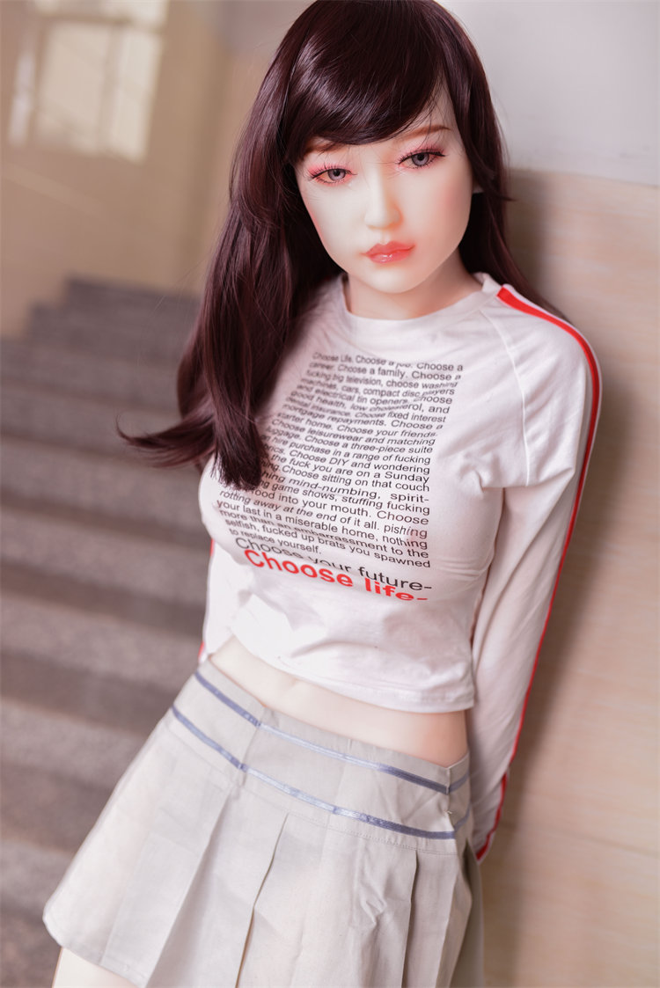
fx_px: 961
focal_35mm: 35
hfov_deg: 37.9
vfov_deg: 54.4
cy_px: 494
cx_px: 330
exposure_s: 1/40
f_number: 2.5
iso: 100
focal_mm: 35
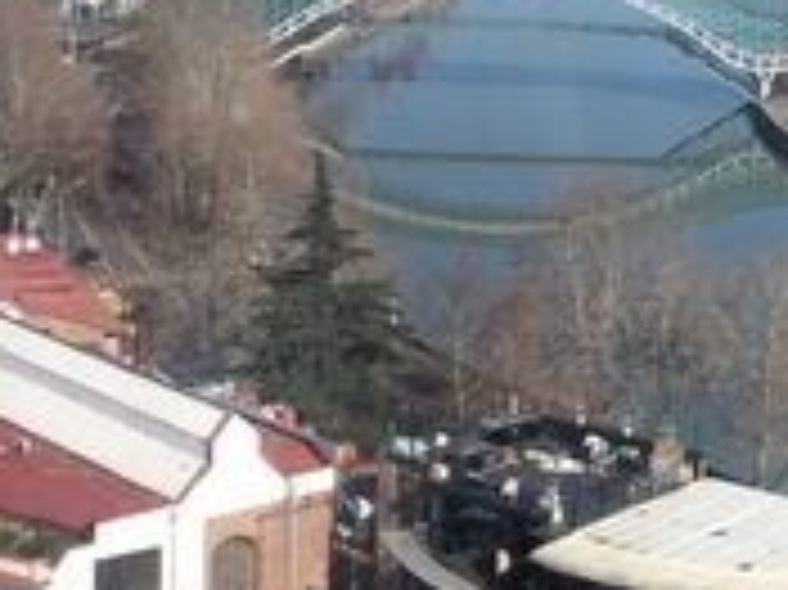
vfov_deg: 13.3
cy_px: 81
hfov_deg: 17.6
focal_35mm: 110
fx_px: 2502
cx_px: 734
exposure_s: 1/500
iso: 32
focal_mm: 4.12
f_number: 2.2
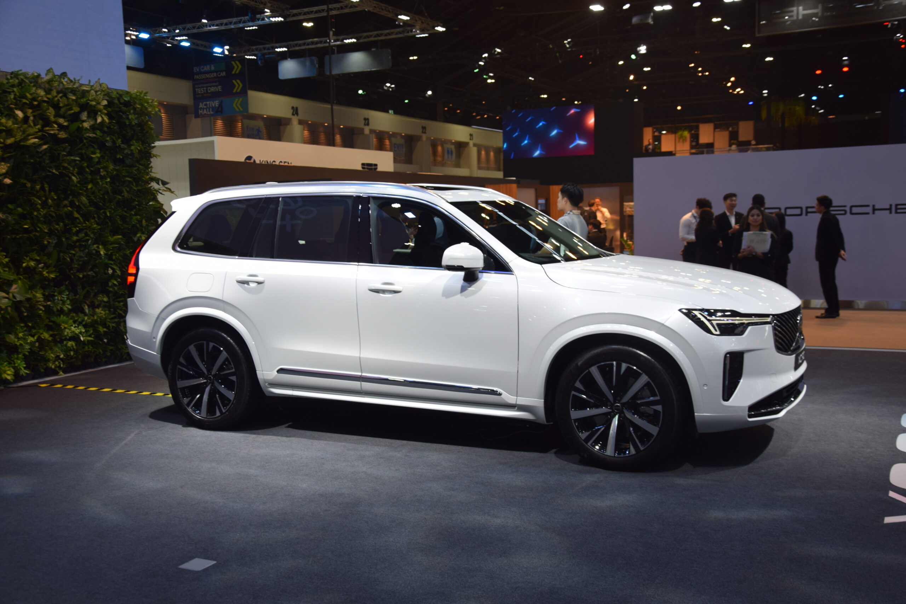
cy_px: 302
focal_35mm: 39
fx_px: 981
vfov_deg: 34.2
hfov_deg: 49.6
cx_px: 453
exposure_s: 1/125
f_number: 5.6
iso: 400
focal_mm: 26
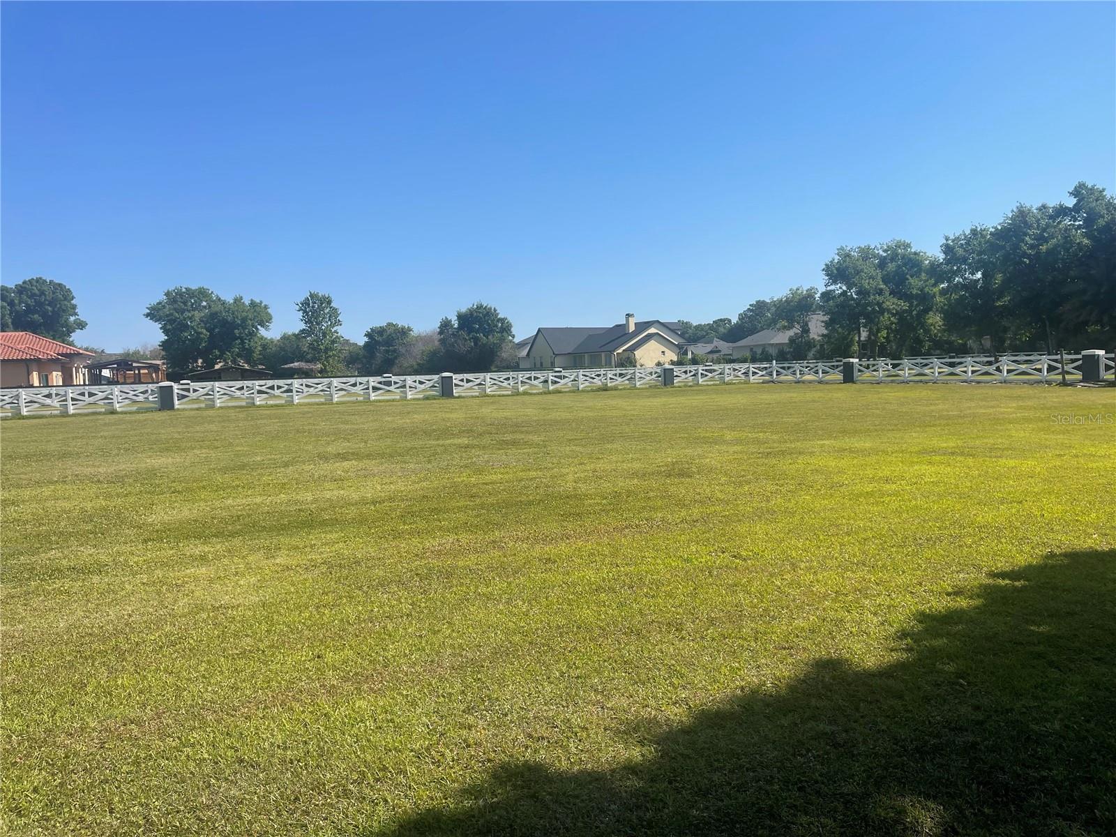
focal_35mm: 25
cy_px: 418
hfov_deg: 69.4
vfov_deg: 54.9
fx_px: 806
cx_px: 558
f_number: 1.6
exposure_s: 1/3663
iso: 32
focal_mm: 5.1
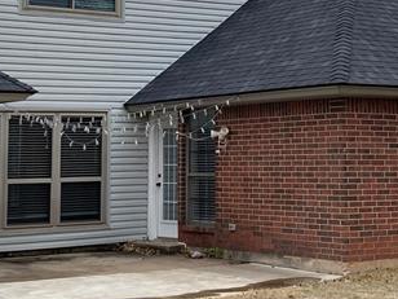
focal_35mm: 93
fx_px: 1069
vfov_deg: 15.7
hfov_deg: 21.1
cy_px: 19
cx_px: 218
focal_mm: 3.99
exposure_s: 1/480
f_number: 1.8
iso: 20
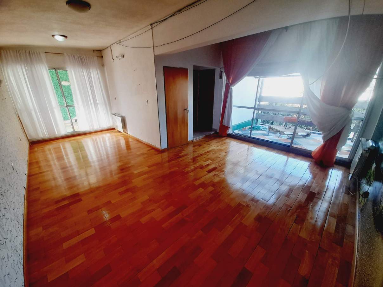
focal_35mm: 13
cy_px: 144
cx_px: 192
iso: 64
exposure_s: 1/60
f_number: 2.2
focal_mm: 1.42
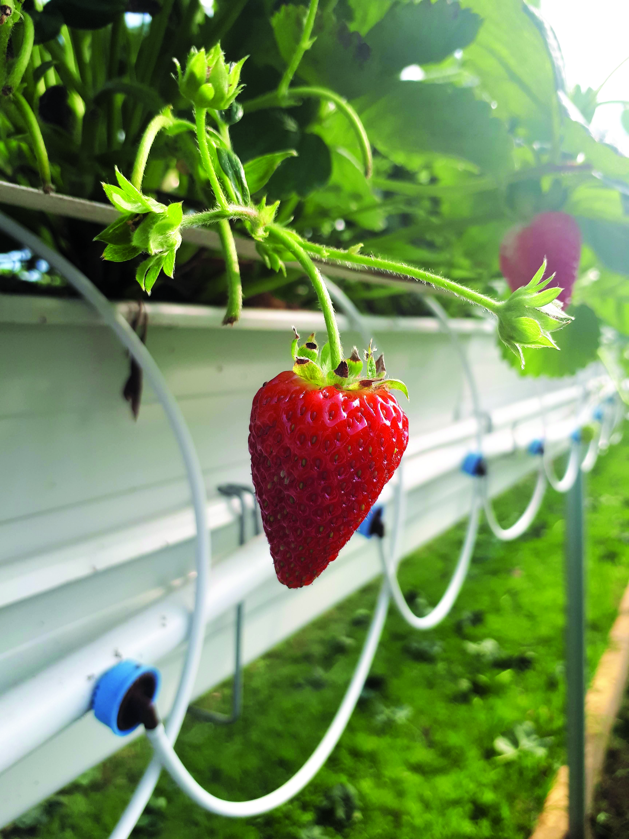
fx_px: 654
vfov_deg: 65.3
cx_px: 314
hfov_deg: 51.4
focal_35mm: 27
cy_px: 420
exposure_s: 1/378
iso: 40
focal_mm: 3.6
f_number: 1.9
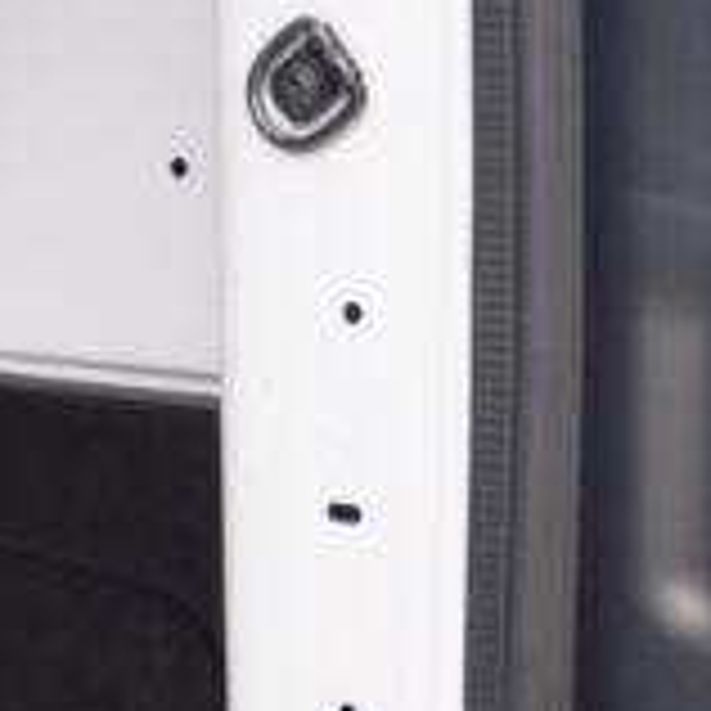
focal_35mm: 248
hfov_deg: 6.6
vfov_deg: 7.1
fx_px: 5763
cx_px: -1197
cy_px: 360
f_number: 4.5
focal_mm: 30
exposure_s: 1/80
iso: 500
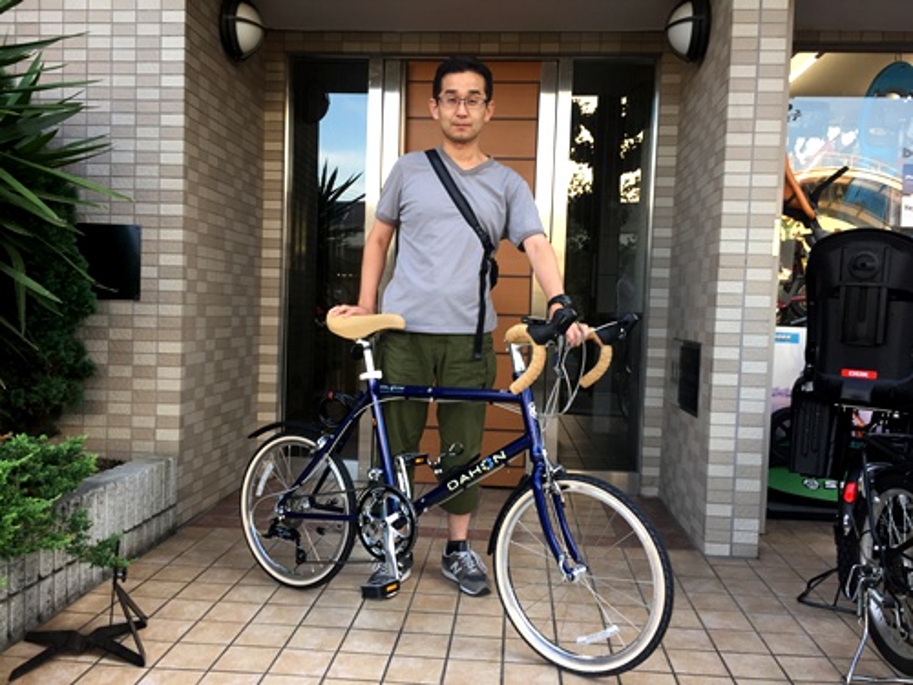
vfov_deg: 48.2
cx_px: 456
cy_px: 342
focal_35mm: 29
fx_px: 765
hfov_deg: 61.7
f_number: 2.2
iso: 50
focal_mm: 4.15
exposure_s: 1/120
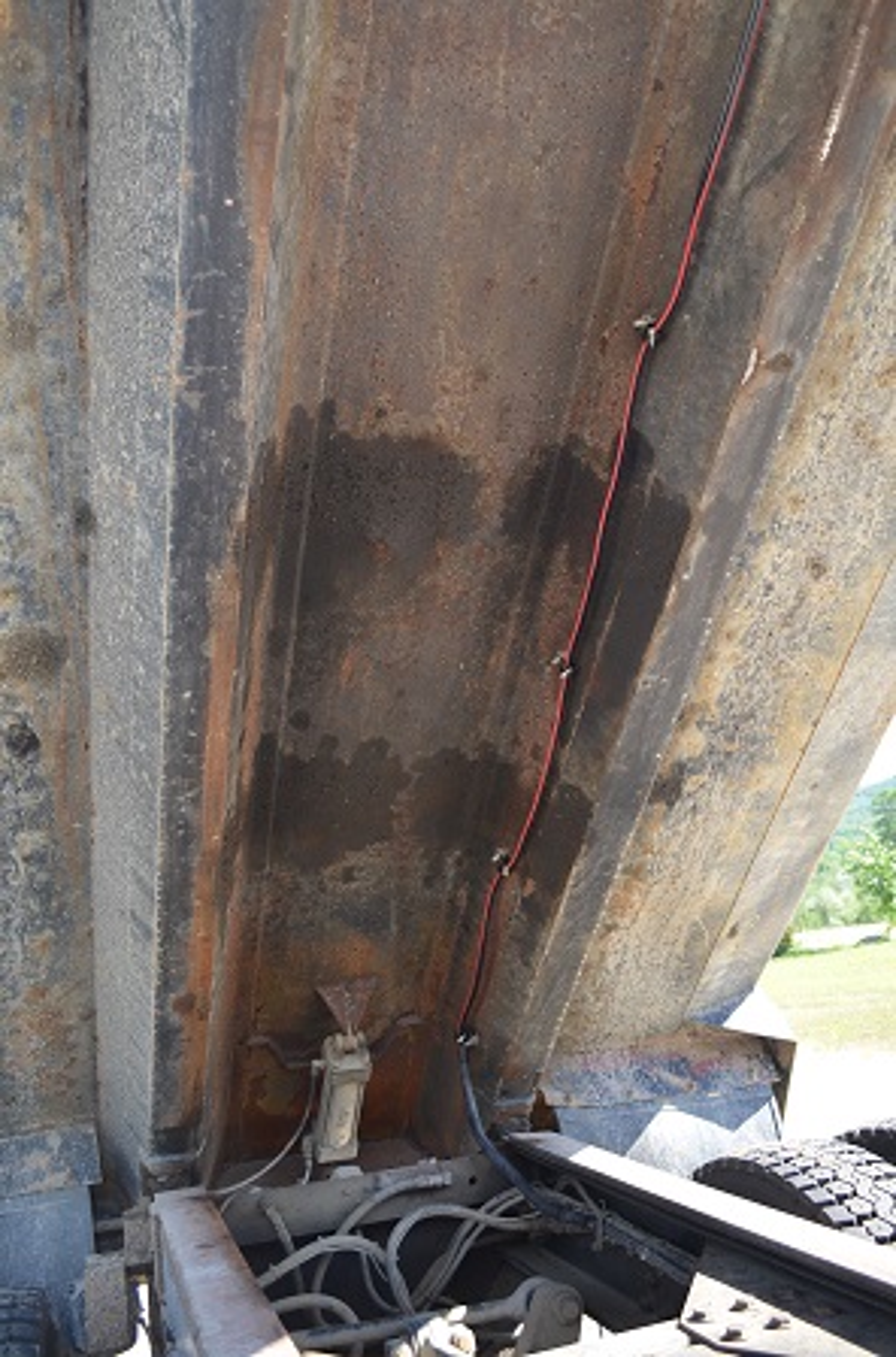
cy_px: 678
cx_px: 448
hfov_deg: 43.4
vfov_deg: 62.1
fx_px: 1127
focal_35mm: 30
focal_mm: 20
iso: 180
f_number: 3.8
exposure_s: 1/200
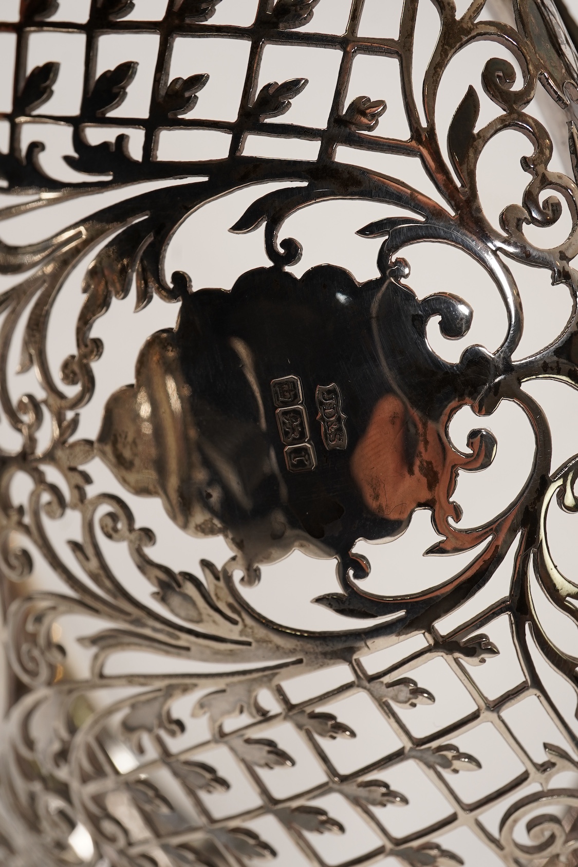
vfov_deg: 43.6
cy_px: 434
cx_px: 289
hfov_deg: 29.9
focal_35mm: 45
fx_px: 1083
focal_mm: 30
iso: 320
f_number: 16
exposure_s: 1/125
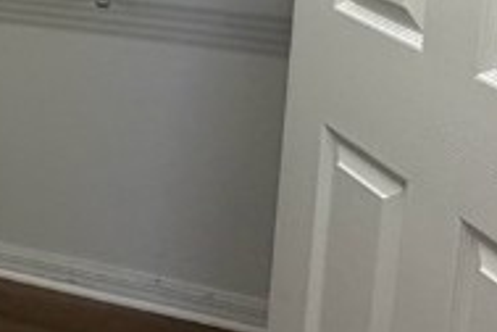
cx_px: -439
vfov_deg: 16.1
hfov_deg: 18.7
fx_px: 1091
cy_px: -132
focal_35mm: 79
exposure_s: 1/120
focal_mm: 2.22
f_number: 2.2
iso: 160
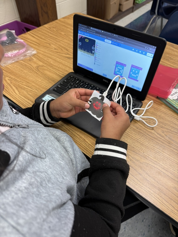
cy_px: 118
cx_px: 89
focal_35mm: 24
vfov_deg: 71.6
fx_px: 165
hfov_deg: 56.8
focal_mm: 6.76
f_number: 1.78
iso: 125
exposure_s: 1/60
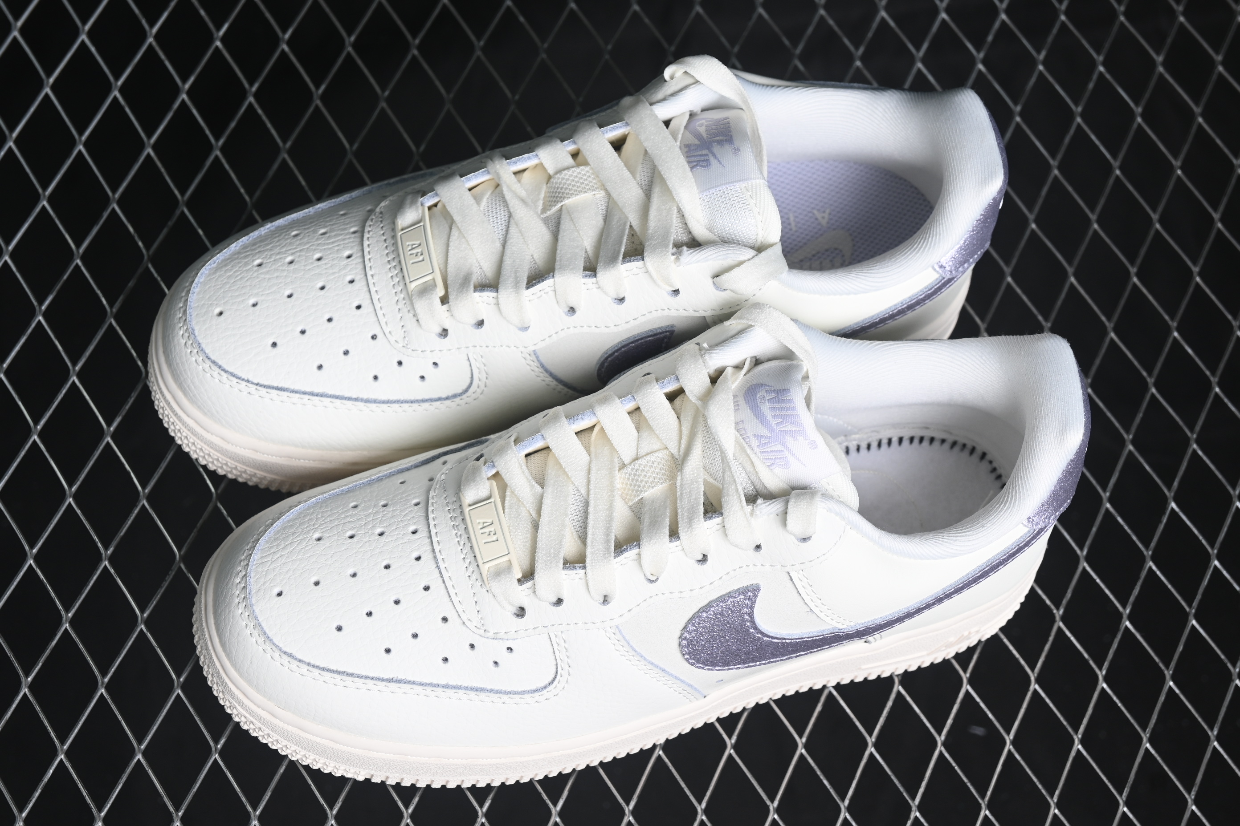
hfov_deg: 27.0
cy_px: 413
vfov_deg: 18.2
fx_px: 2583
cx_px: 620
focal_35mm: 75
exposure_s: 1/80
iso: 160
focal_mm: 50
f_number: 7.1
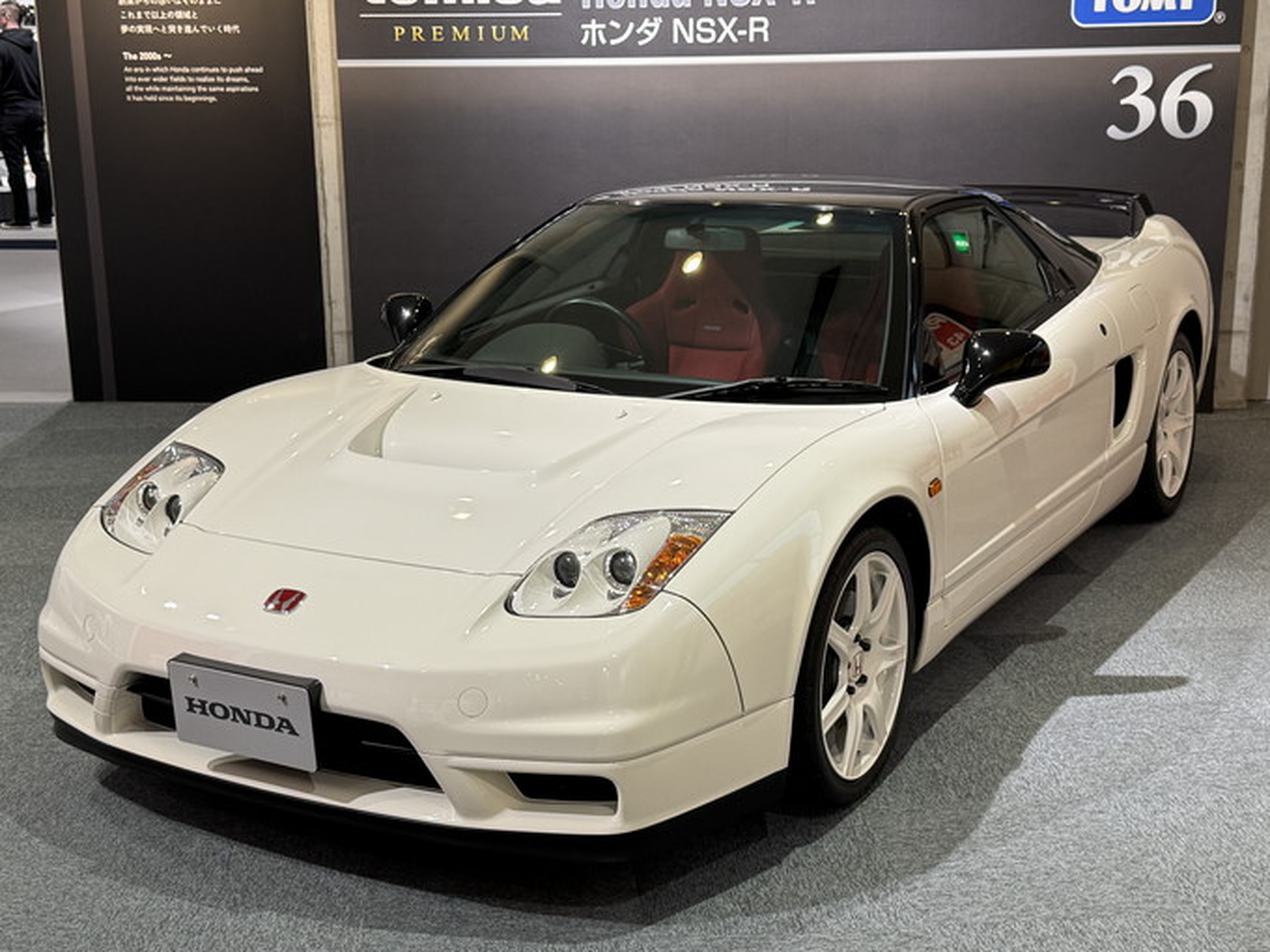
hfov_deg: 39.7
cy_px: 476
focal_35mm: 48
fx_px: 1761
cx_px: 635
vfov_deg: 30.3
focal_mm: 6.76
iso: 80
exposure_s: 1/100
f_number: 1.78
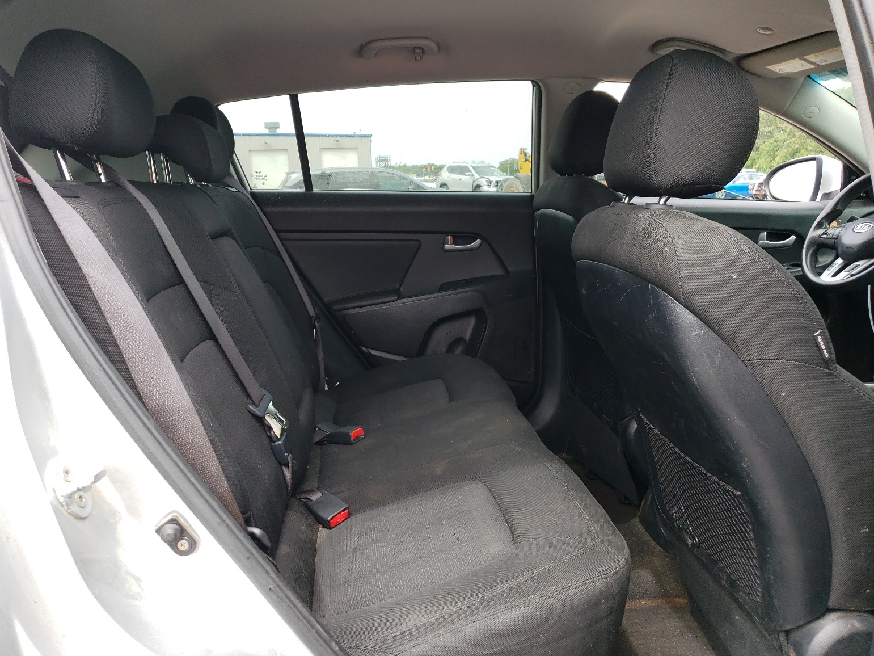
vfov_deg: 51.4
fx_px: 682
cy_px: 330
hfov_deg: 65.3
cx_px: 428
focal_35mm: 27
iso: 50
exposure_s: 1/357
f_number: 1.5
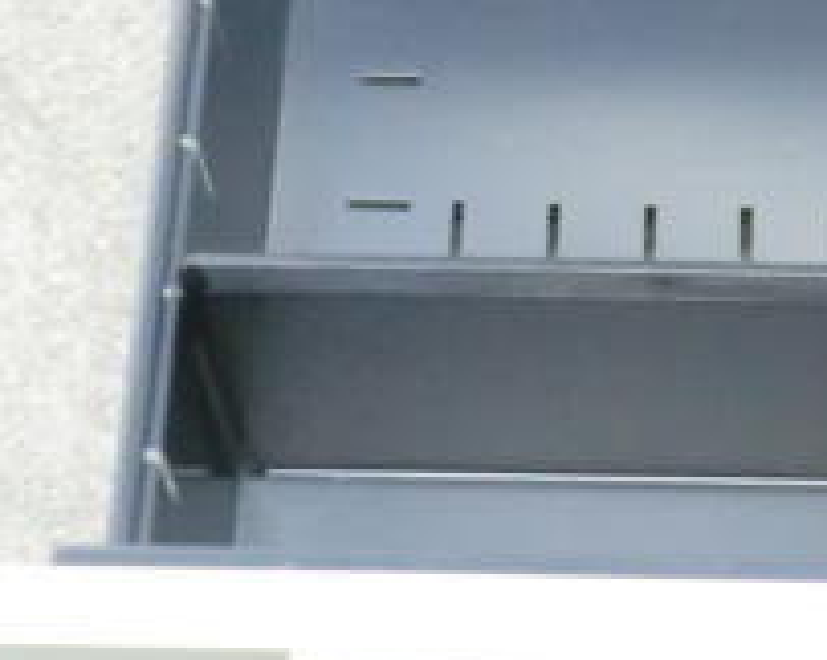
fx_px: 2861
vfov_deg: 13.1
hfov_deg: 16.3
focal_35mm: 117
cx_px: 676
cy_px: 126
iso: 800
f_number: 3.9
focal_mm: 6.9
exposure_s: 1/13
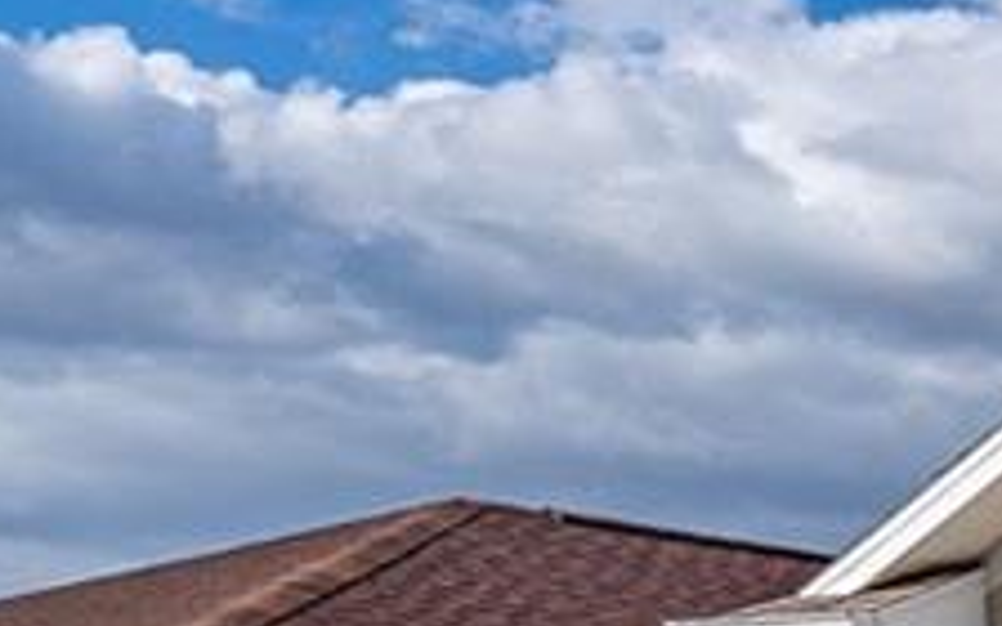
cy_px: 975
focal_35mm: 102
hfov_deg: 12.4
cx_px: 2769
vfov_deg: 12.2
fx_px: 2785
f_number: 8
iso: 320
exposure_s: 1/1000
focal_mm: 14
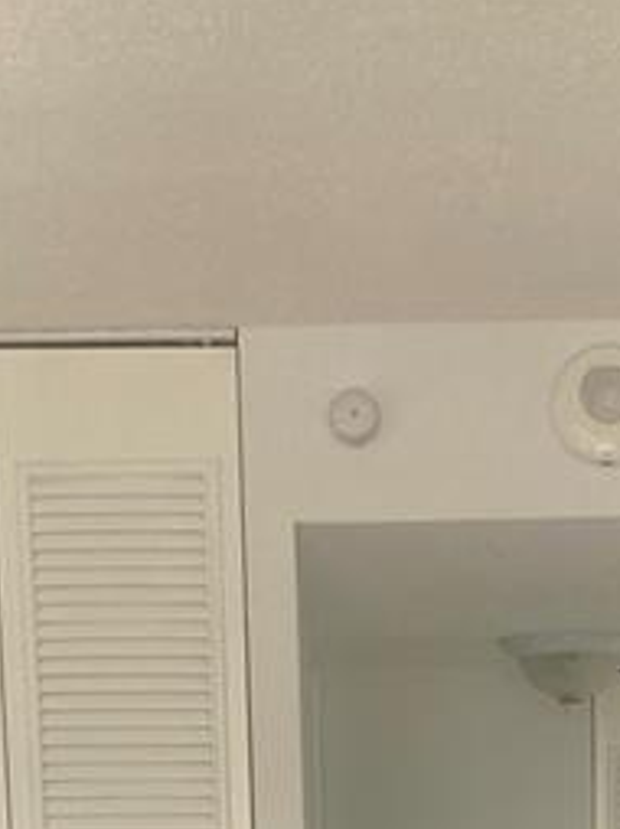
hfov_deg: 12.0
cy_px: 1785
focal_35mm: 123
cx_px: 441
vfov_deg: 13.2
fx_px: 2942
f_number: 1.8
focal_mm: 4.25
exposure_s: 1/121
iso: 100
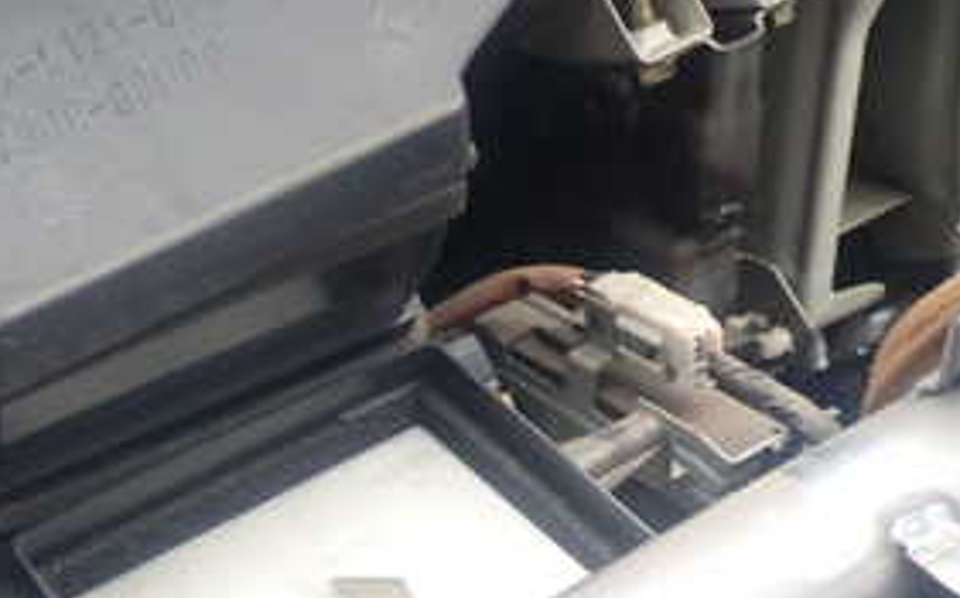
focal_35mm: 68
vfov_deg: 18.8
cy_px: 523
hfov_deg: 28.1
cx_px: -31
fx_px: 1777
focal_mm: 5.4
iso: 200
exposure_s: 1/30
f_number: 2.3
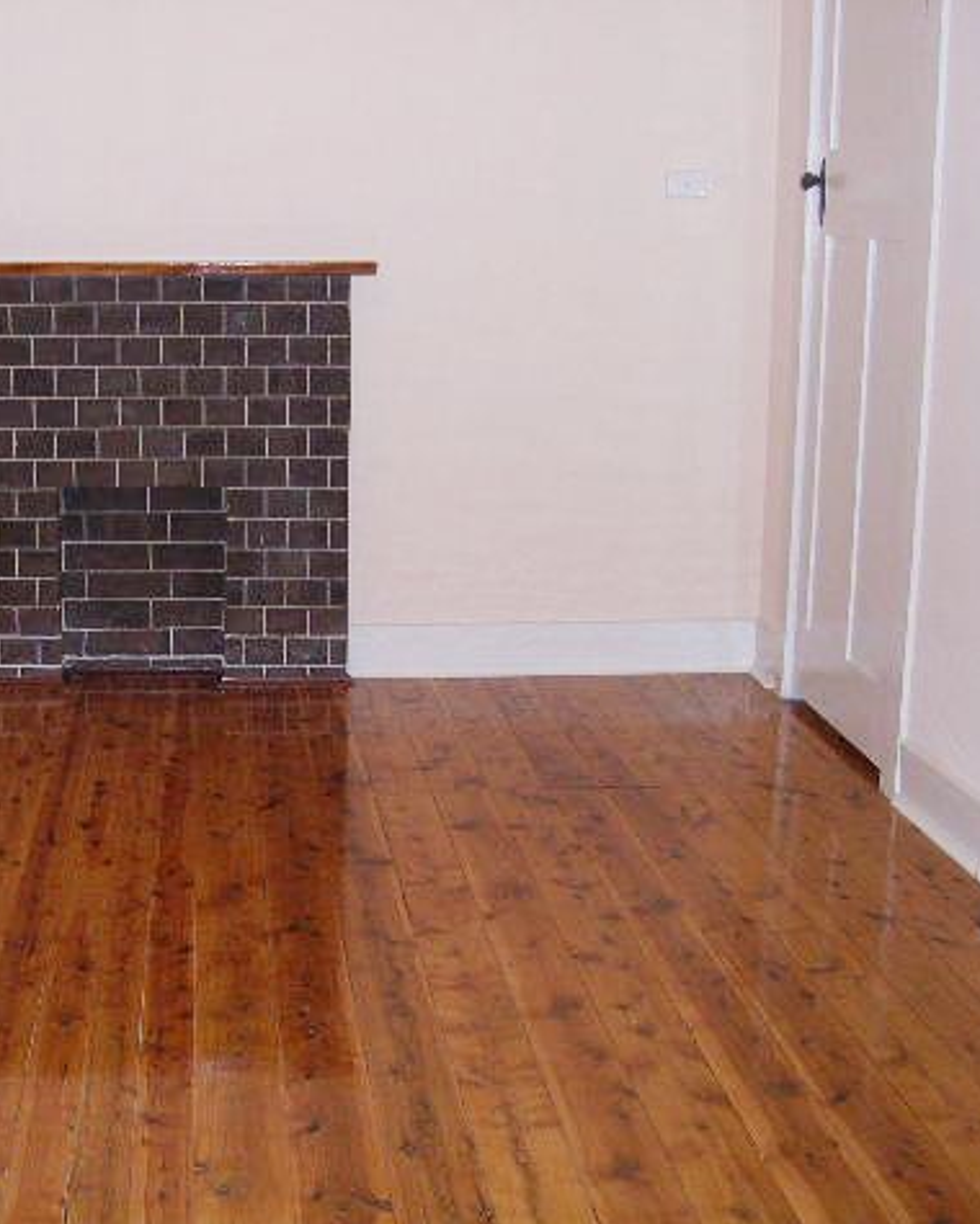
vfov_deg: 37.3
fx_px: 1813
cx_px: 227
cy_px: 611
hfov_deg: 29.7
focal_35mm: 50
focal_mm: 8
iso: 100
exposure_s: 1/60
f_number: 2.8
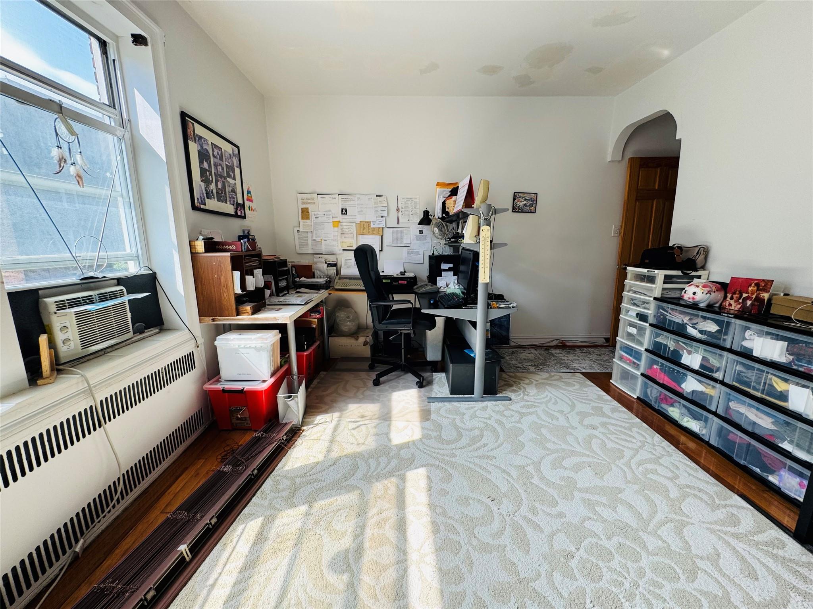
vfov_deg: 85.7
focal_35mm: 14
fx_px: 329
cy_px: 304
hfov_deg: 102.1
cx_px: 406
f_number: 2.2
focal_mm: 2.22
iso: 50
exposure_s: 1/99
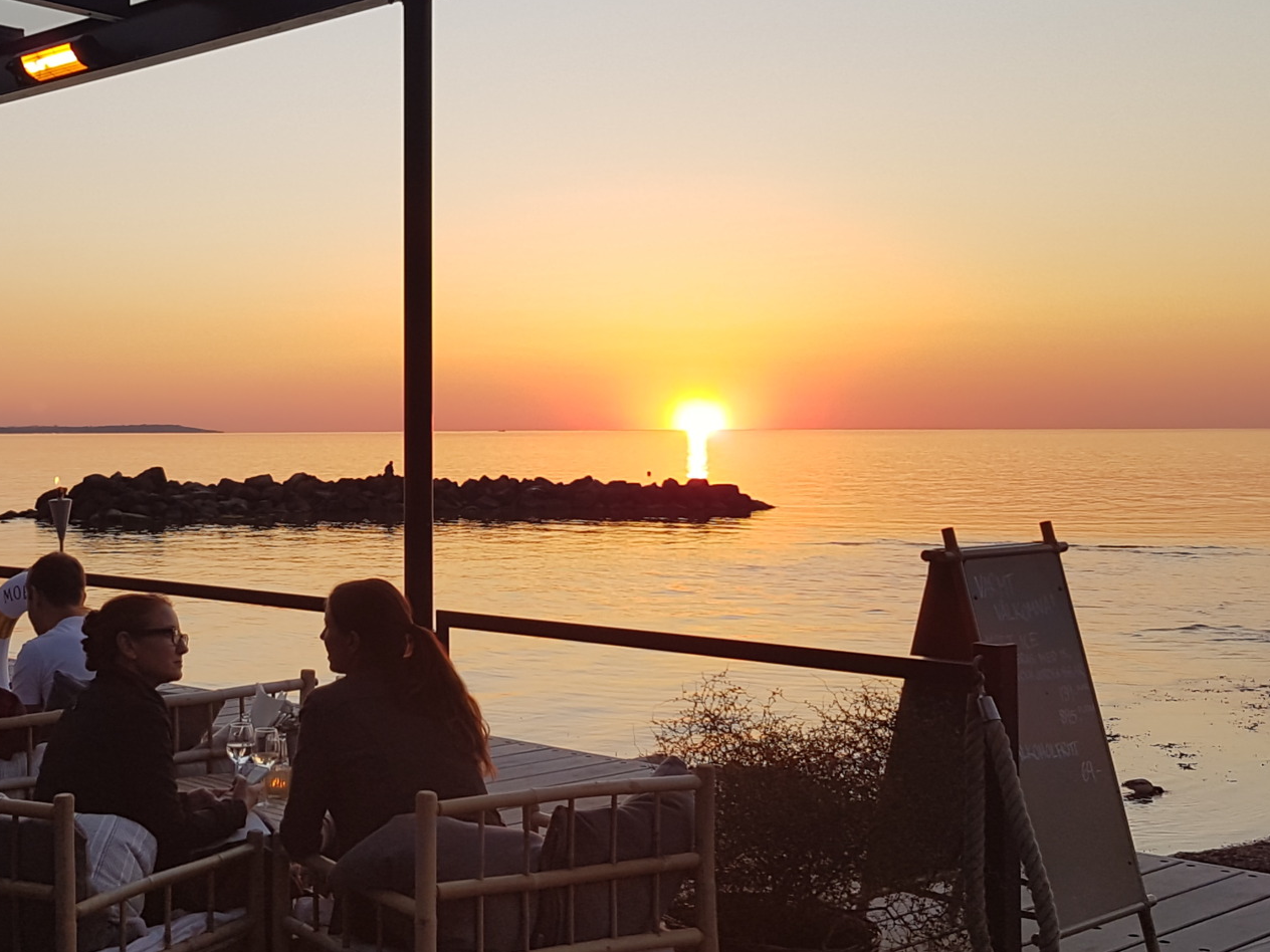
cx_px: 428
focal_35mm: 51
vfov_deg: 28.6
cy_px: 470
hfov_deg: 37.1
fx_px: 1871
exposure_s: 1/355
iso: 40
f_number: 1.7
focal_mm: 4.2
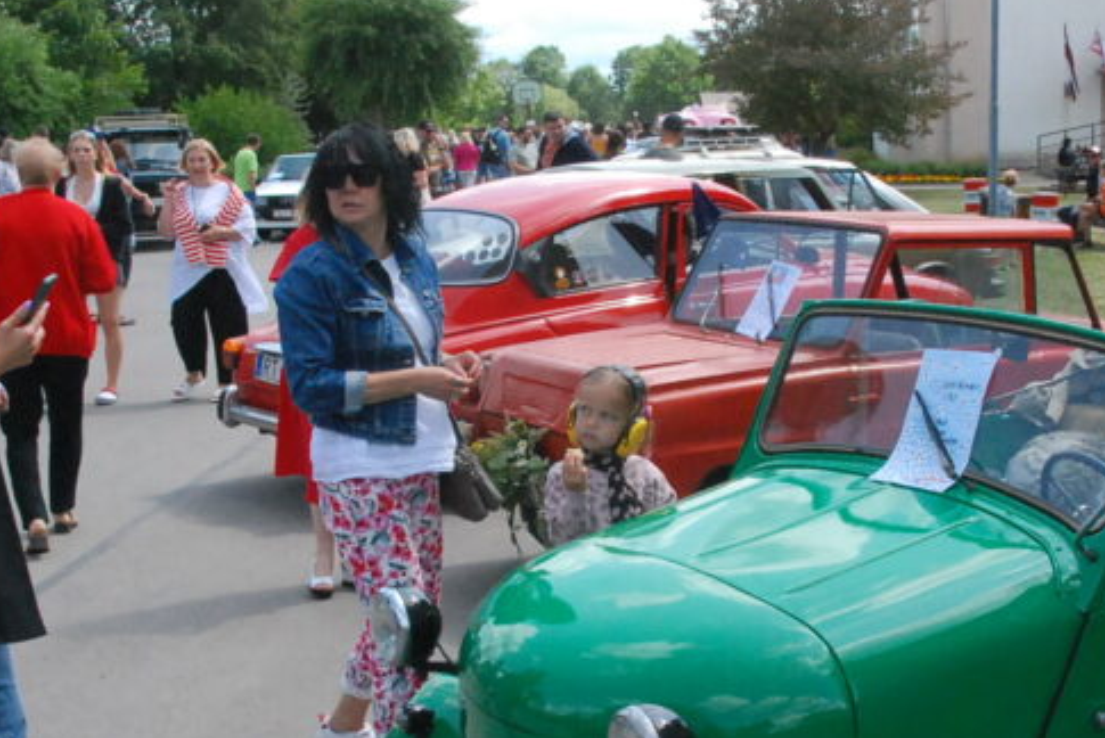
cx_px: 663
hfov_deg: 34.9
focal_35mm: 57
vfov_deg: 23.8
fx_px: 1751
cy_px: 457
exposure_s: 1/640
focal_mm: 18
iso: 1600
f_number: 13
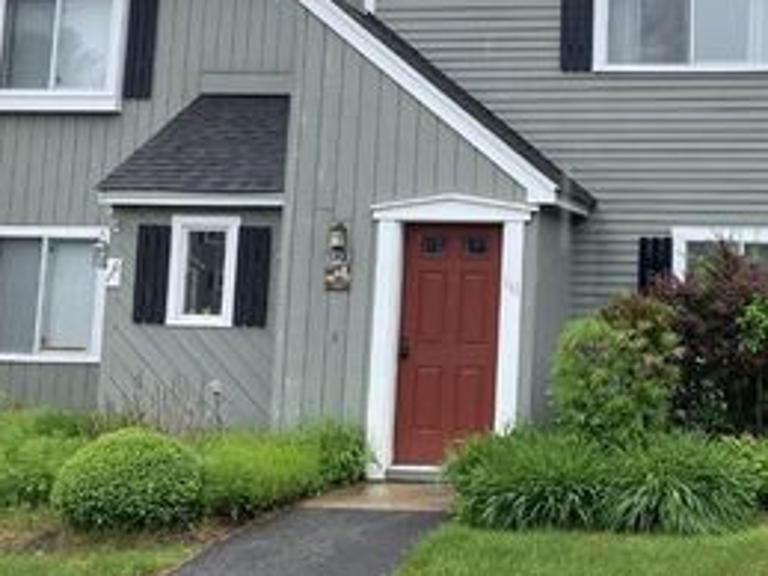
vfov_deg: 26.7
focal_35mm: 54
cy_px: 150
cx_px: 685
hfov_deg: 33.7
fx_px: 1198
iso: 20
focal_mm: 3.99
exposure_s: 1/533
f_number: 1.8
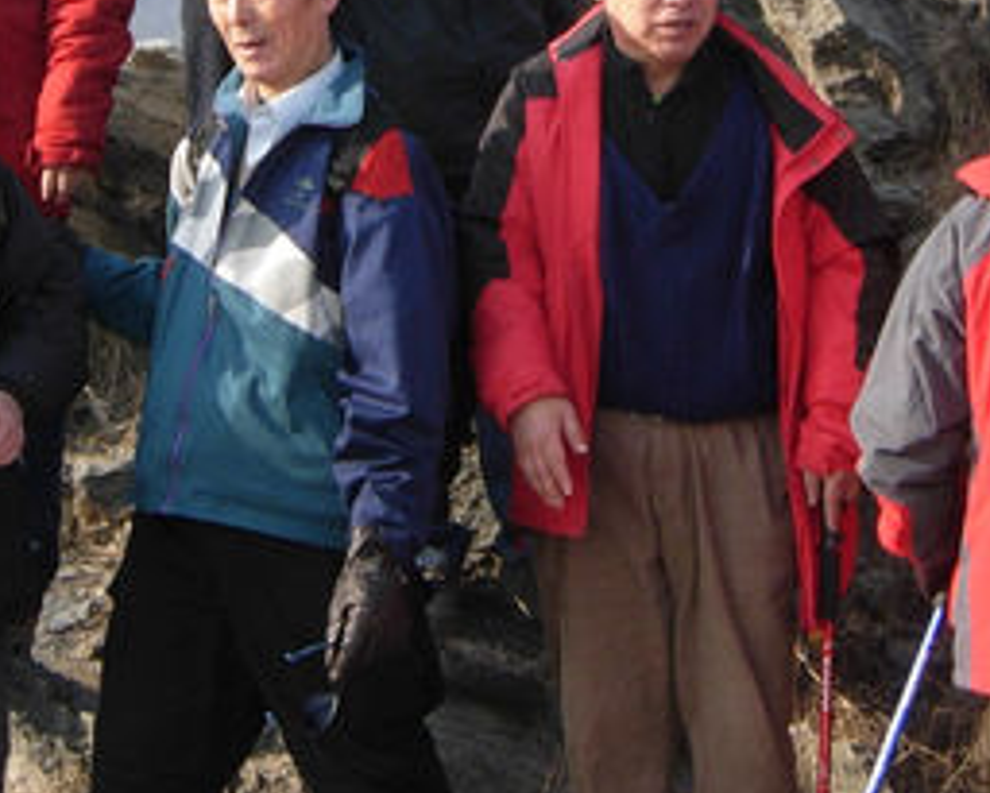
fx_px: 4016
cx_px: 646
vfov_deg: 11.1
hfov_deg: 14.0
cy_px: -97
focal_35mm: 137
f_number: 4.3
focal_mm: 7.5
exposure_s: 1/235
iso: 50
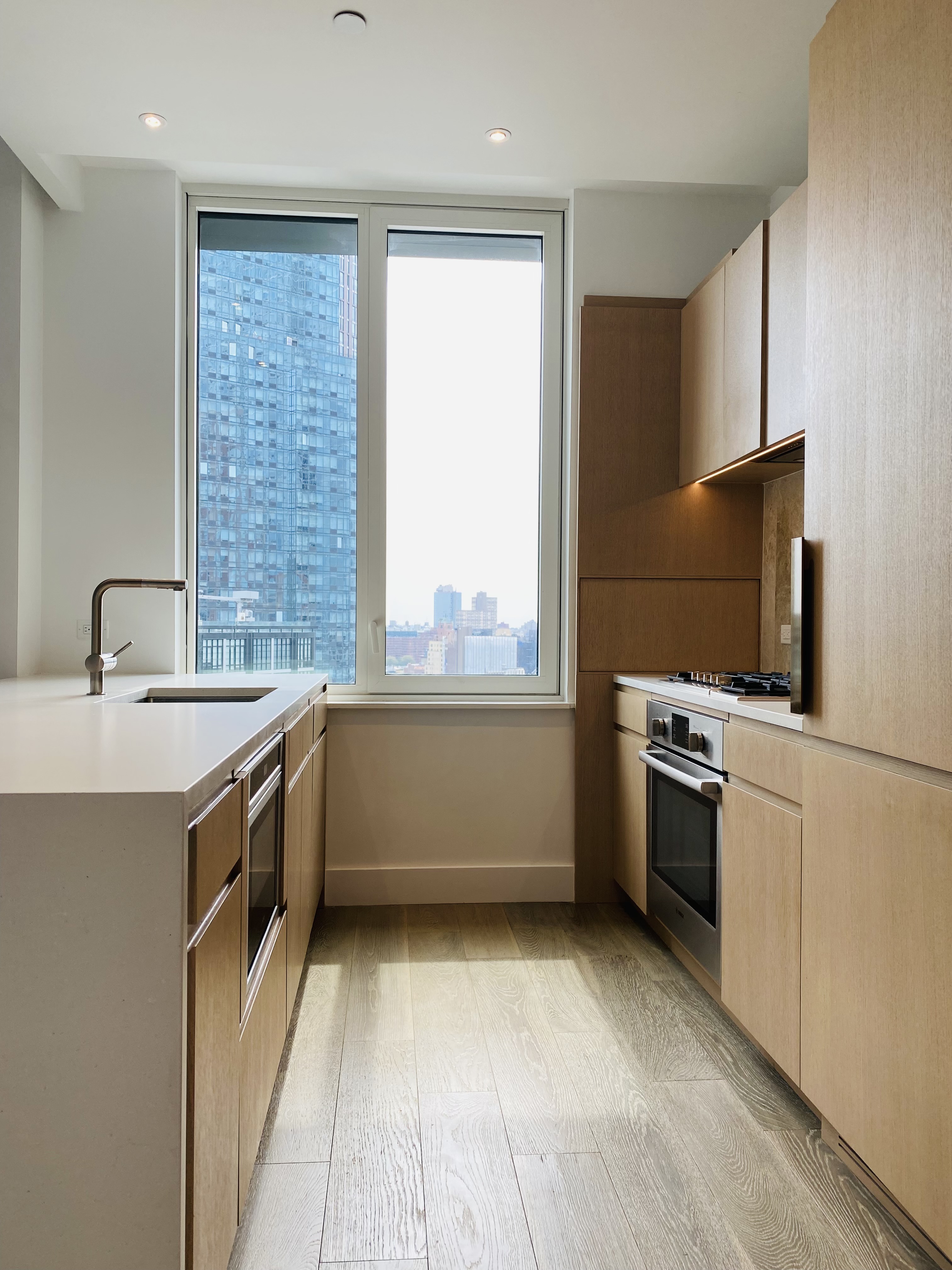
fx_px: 953
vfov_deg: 67.3
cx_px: 476
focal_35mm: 26
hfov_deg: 53.1
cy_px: 635
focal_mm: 4.25
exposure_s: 1/285
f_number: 1.8
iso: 32
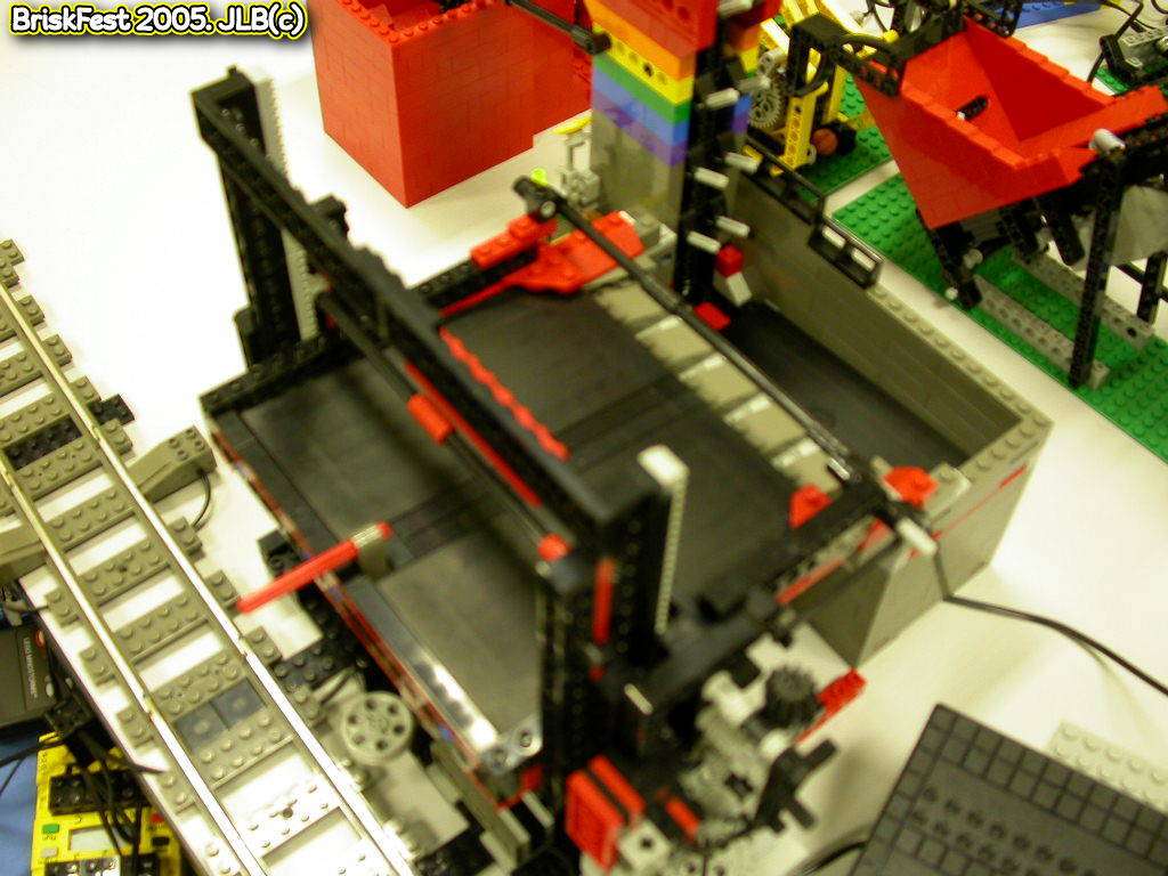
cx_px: 584
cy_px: 438
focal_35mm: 38
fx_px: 1282
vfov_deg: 37.7
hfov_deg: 49.0
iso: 100
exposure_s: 1/7.8
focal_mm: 7.85
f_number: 2.6
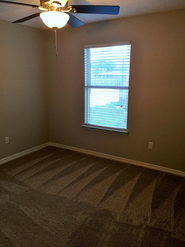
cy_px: 124
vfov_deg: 61.7
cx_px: 92
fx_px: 207
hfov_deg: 48.2
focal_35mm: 29
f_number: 2.2
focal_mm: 4.15
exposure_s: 1/30
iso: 40
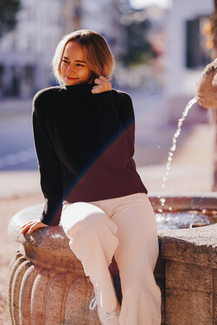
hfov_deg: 13.2
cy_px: 170
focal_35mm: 104
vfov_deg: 19.6
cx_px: 121
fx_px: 940
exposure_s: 1/4000
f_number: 1.4
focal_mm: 85
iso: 160
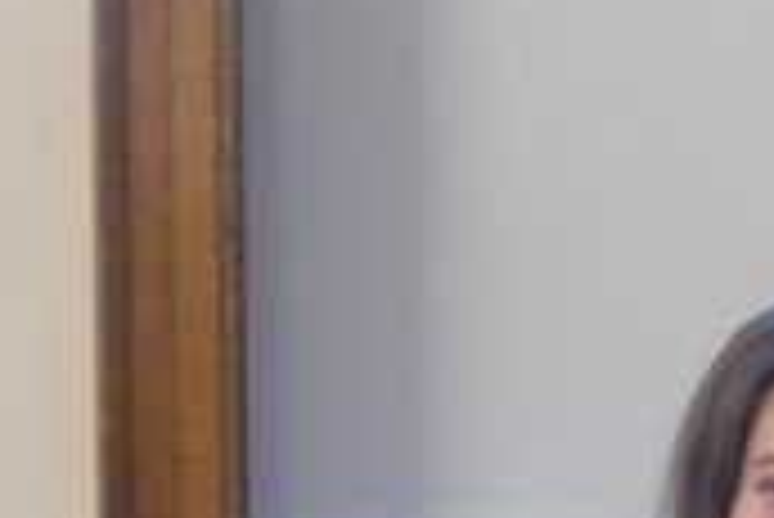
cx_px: 1557
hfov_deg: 7.4
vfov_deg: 5.0
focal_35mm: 268
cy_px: 1090
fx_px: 5767
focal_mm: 20.23
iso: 3200
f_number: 3.4
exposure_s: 1/80
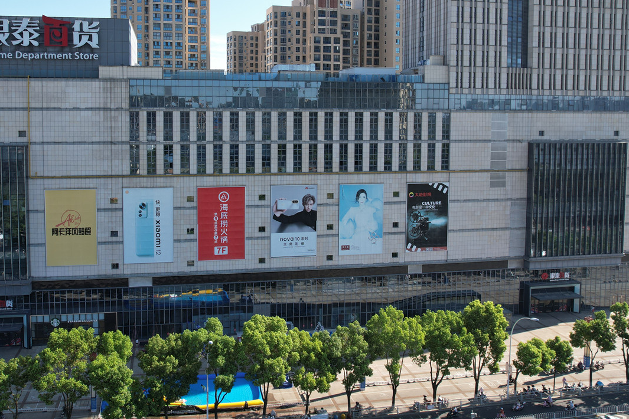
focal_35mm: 31
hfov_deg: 59.9
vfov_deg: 41.9
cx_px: 258
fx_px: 542
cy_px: 145
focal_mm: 8.38
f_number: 2.8
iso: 100
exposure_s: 1/800
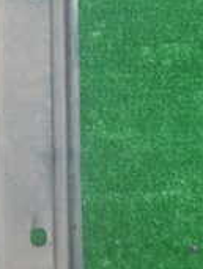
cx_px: -178
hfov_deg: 12.7
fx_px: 818
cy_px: 99
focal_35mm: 105
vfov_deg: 18.6
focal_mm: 5.4
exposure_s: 1/125
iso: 160
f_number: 2.3
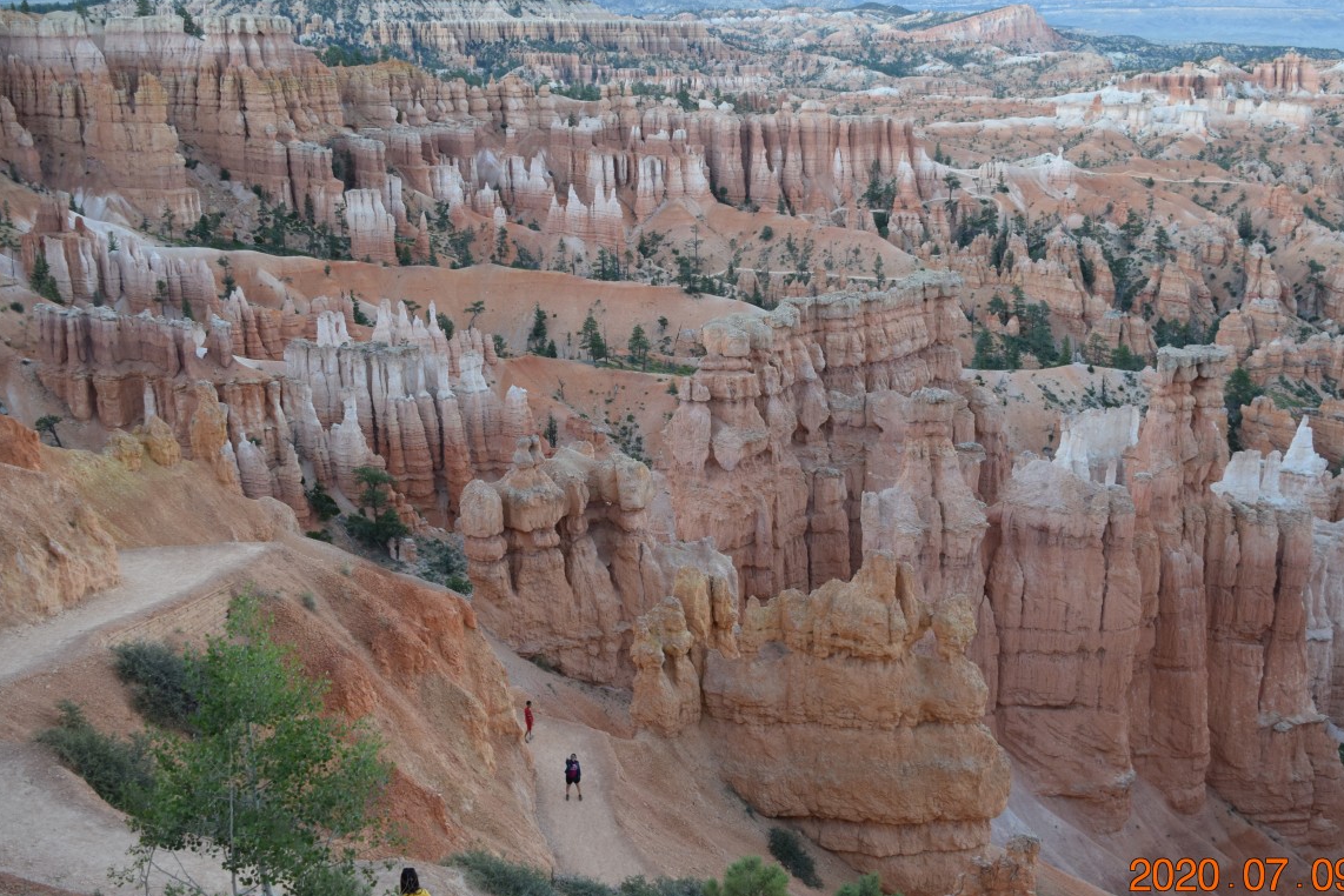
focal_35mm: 39
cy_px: 426
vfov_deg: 34.2
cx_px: 712
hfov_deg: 49.5
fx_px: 1456
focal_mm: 22
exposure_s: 1/125
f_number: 4.5
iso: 800
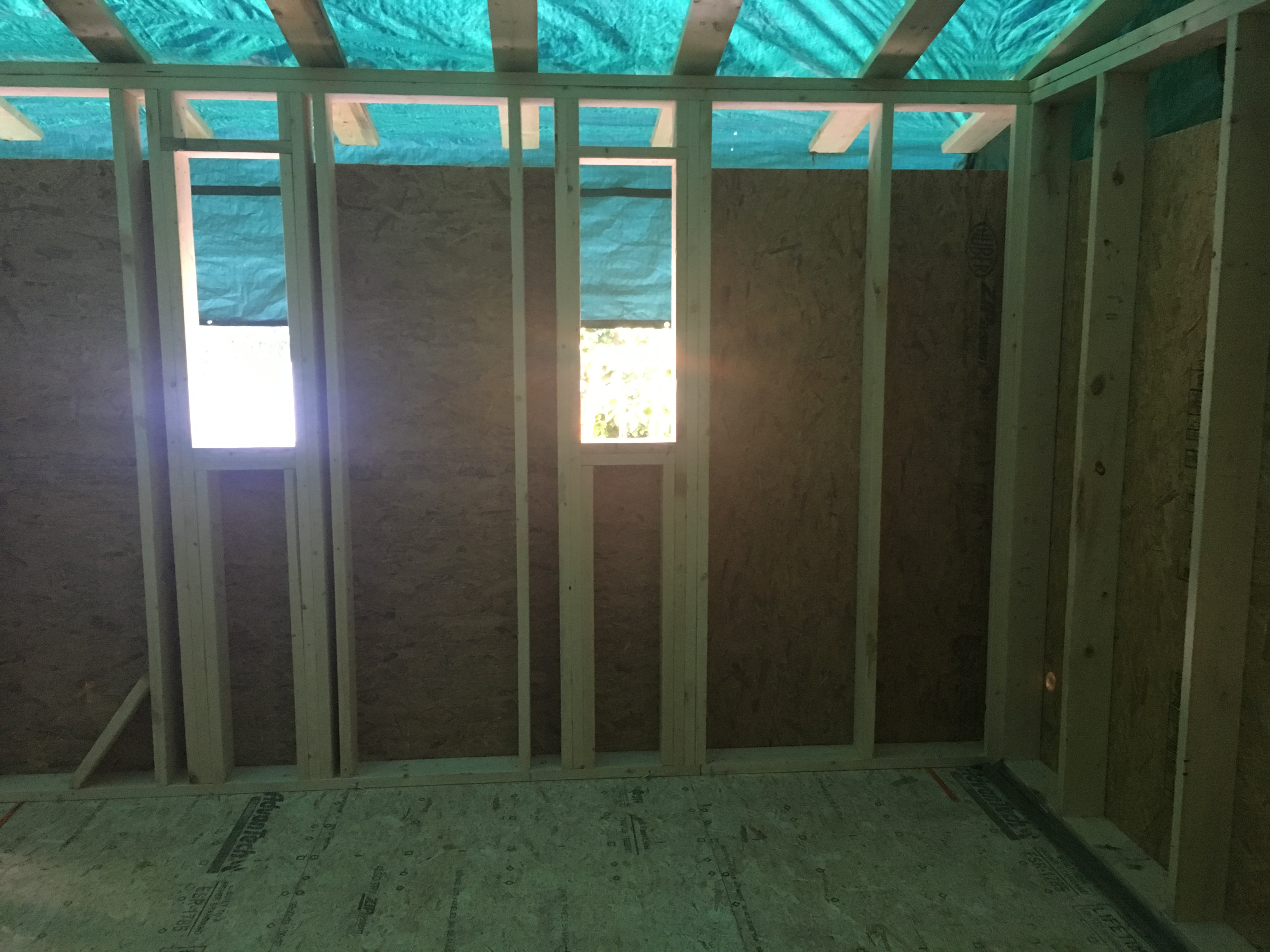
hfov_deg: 61.7
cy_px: 476
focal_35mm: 29
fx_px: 1064
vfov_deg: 48.2
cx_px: 635
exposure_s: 1/30
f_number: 2.2
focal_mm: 4.15
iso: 200
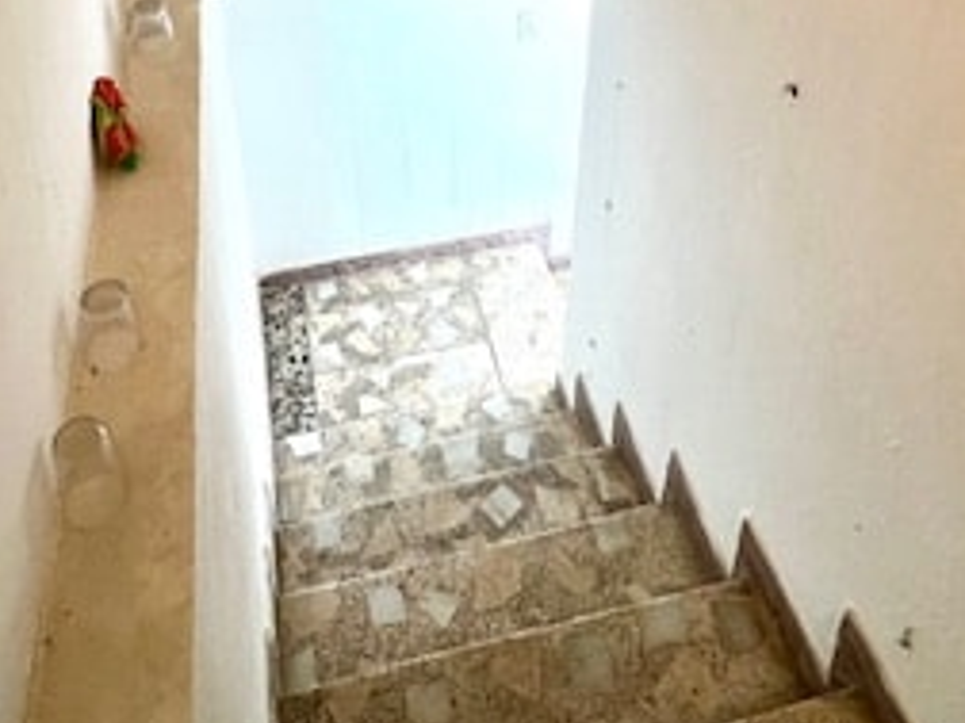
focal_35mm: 33
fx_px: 920
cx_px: 425
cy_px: -107
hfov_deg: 55.2
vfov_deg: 35.4
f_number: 1.8
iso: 50
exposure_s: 1/25
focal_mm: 1.57
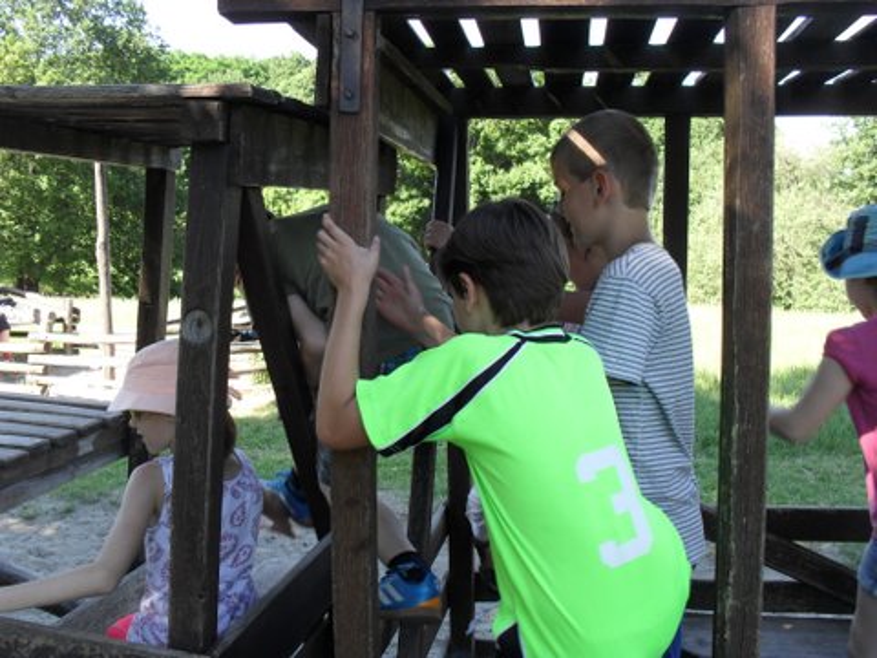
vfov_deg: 40.7
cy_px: 329
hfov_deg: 52.6
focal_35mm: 35
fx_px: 887
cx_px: 438
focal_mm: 6.3
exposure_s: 1/125
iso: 100
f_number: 3.2
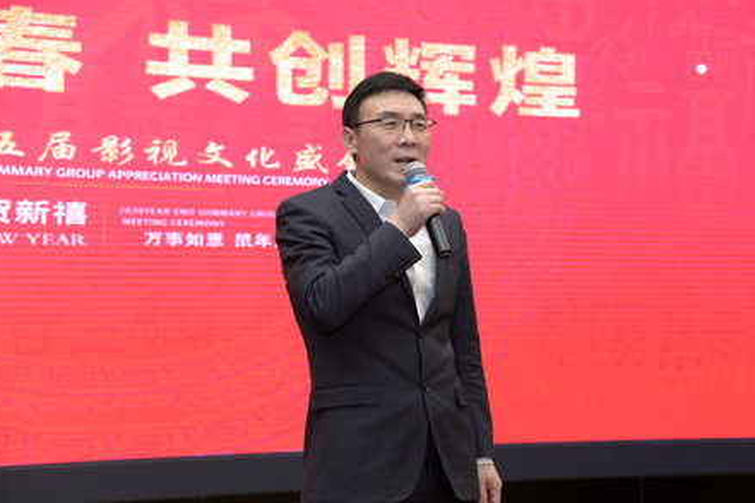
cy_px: 269
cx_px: 416
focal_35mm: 93
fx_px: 1950
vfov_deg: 14.7
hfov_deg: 21.9
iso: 1600
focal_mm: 82
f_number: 5
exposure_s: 1/125
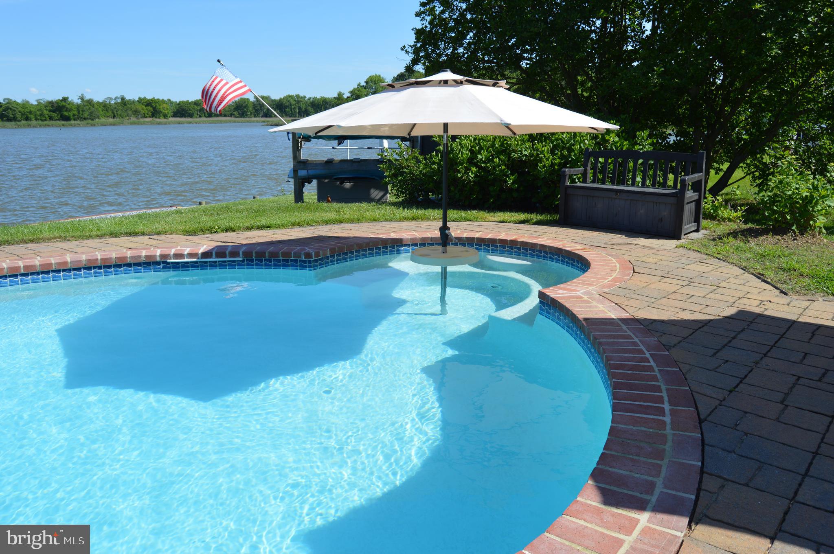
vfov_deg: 45.6
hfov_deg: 64.6
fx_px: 660
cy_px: 277
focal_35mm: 28
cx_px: 417
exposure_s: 1/250
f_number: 8
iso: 100
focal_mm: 19
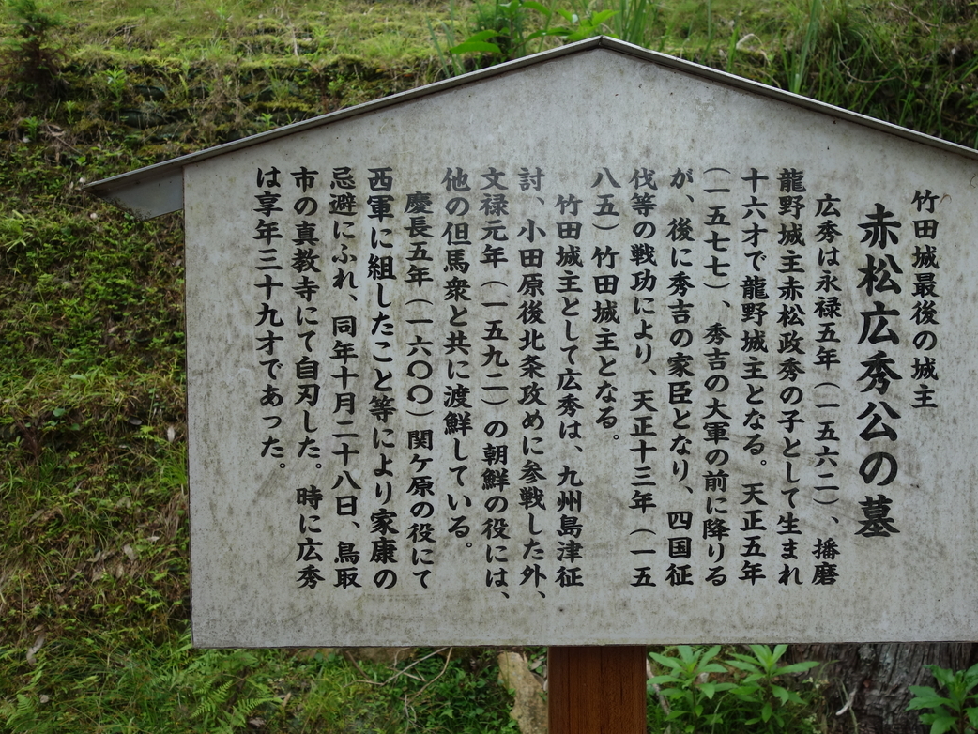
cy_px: 367
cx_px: 554
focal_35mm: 31
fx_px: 876
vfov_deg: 45.5
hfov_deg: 58.1
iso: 125
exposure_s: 1/100
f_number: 5.6
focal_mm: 10.4
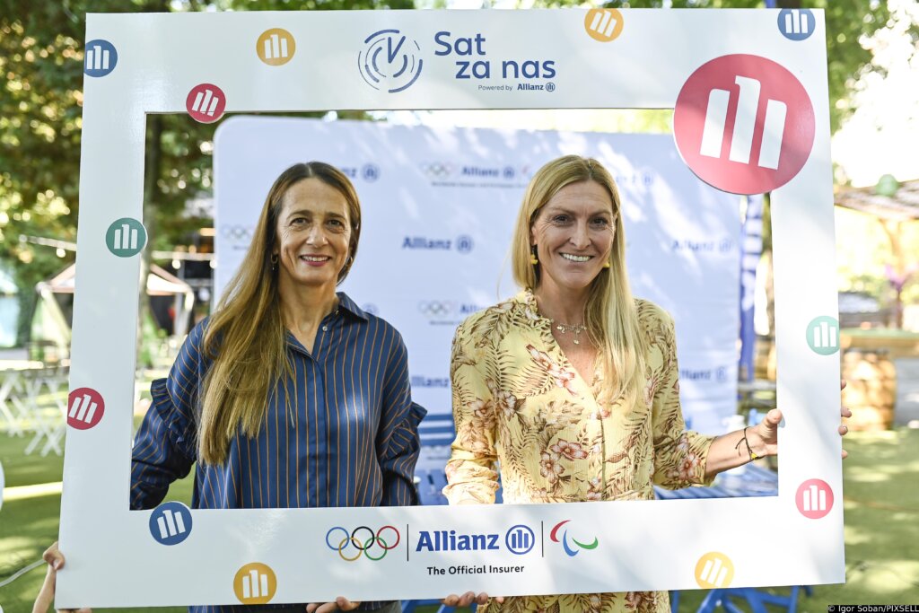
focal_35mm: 35
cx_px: 460
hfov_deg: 54.4
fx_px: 894
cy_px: 306
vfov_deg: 37.9
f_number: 2.8
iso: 200
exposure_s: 1/200
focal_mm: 35
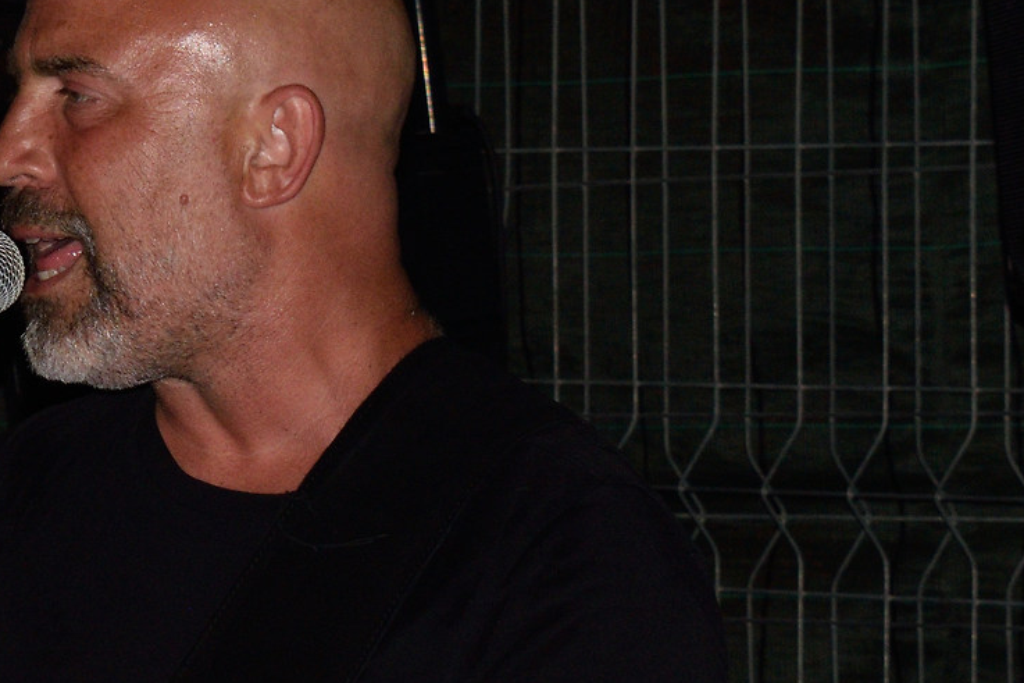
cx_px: -163
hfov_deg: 7.6
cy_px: 654
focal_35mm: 269
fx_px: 7639
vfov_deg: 5.1
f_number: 11
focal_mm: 55
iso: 800
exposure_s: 1/60
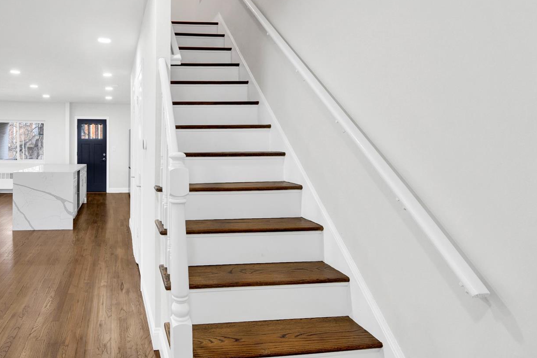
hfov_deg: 78.9
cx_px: 148
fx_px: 298
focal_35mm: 20
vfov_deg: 61.5
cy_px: 146
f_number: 9
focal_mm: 8
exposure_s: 1/5
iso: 100
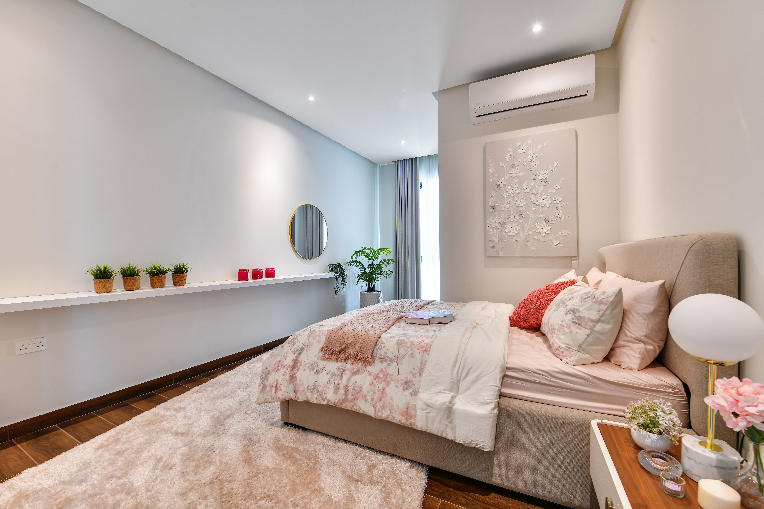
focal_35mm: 14
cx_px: 382
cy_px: 254
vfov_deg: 81.2
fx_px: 297
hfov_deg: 104.3
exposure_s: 1/1.67
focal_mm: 14
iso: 100
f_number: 9
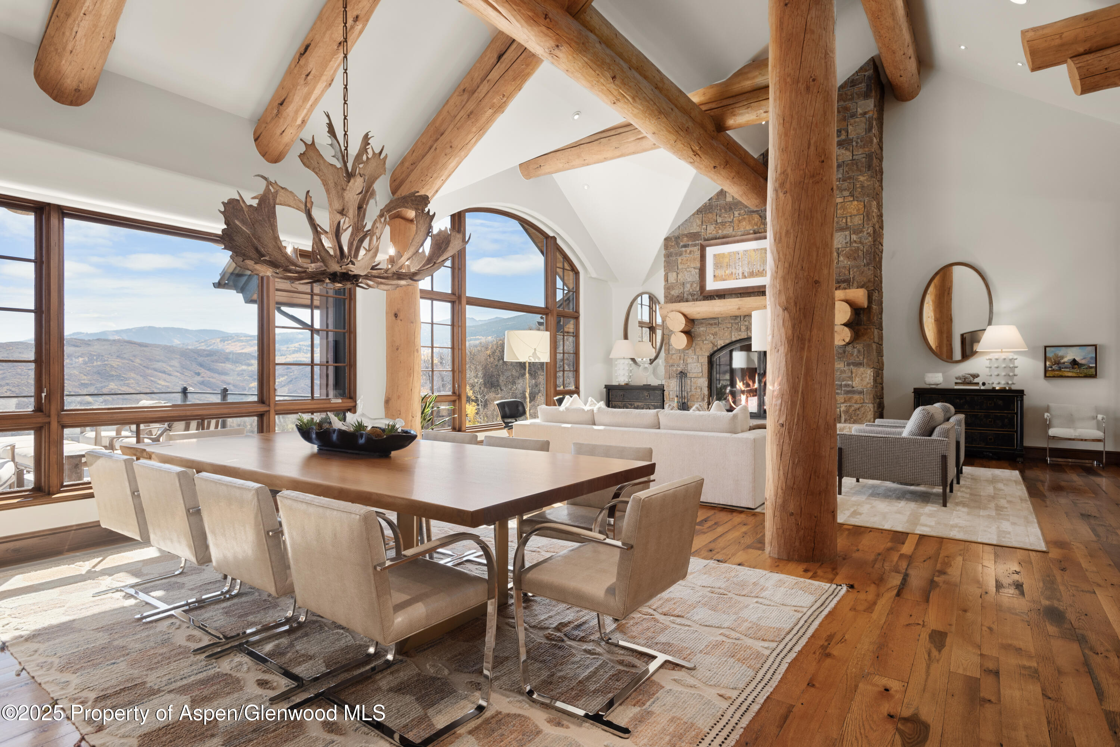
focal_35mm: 19
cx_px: 560
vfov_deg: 64.6
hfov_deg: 86.9
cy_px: 374
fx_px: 591
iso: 320
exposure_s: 1/20
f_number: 7.1
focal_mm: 19
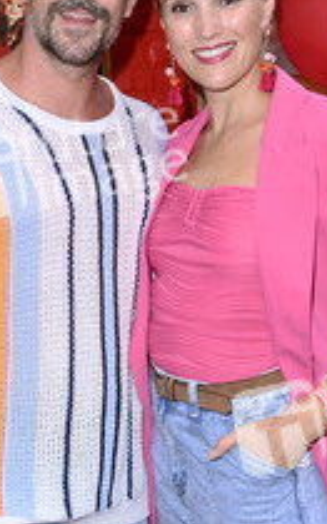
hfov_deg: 19.7
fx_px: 942
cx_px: 132
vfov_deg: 31.1
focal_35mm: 66
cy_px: 292
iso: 1600
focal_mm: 34
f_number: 5.6
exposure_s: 1/250
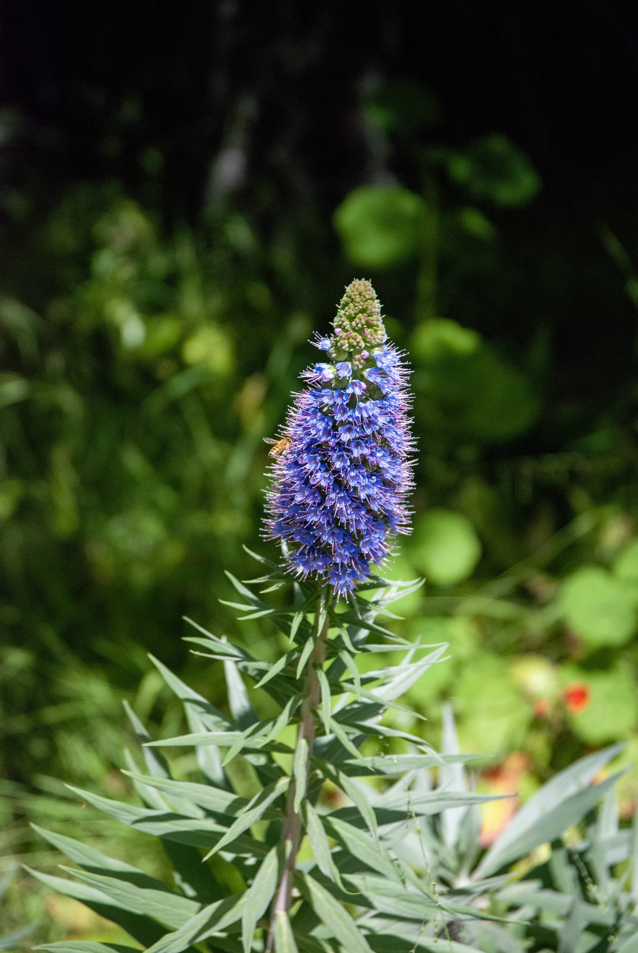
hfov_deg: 13.1
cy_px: 476
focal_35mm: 105
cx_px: 319
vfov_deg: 19.4
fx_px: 2783
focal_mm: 70
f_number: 4
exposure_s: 1/4000
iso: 400
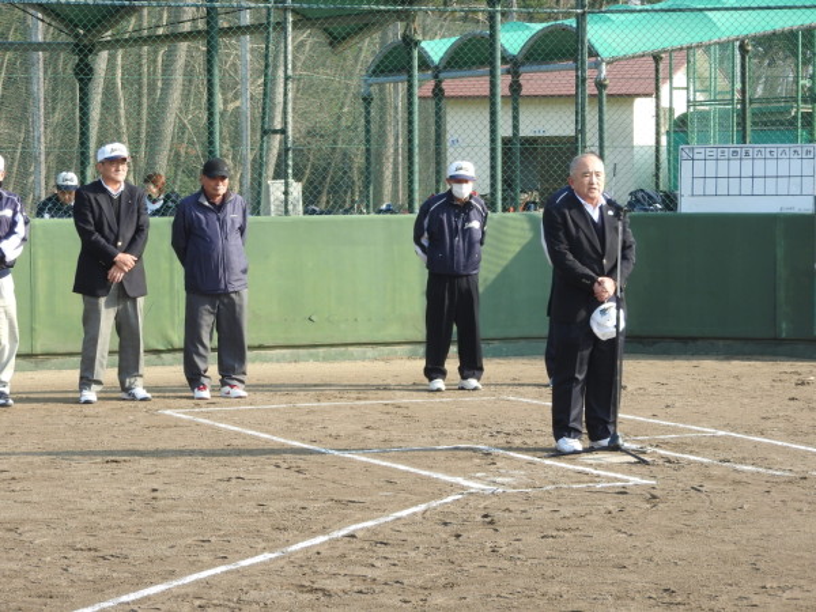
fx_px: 2947
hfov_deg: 15.8
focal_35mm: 125
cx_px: 408
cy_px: 306
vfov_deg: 11.9
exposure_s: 1/160
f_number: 5
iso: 100
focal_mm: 22.4
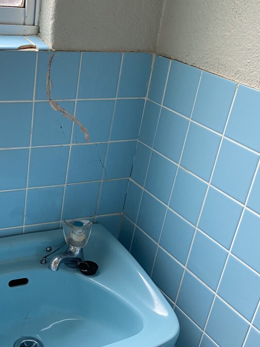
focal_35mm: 49
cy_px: 237
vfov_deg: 38.4
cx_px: 38
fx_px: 491
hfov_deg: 28.8
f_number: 1.8
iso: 125
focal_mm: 4.25
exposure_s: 1/76
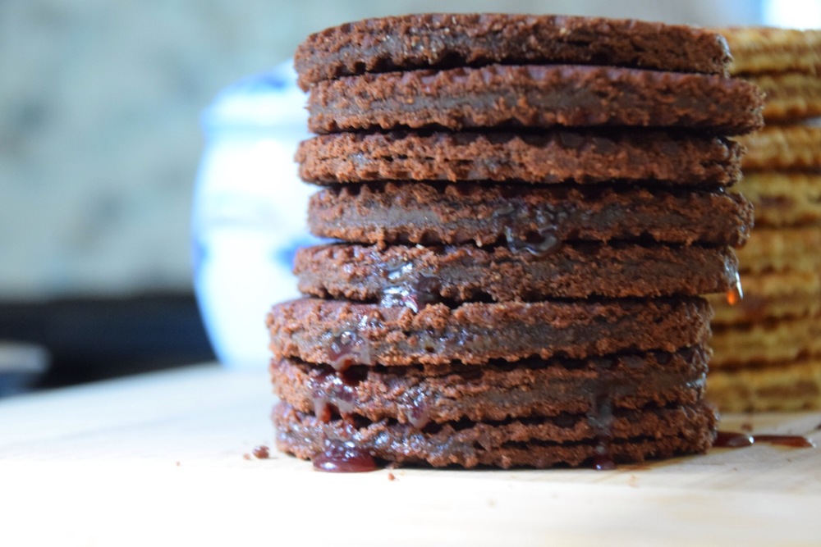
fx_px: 2668
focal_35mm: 117
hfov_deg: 17.5
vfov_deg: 11.7
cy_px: 274
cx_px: 410
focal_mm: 78
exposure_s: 1/8
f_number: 5.6
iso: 3200
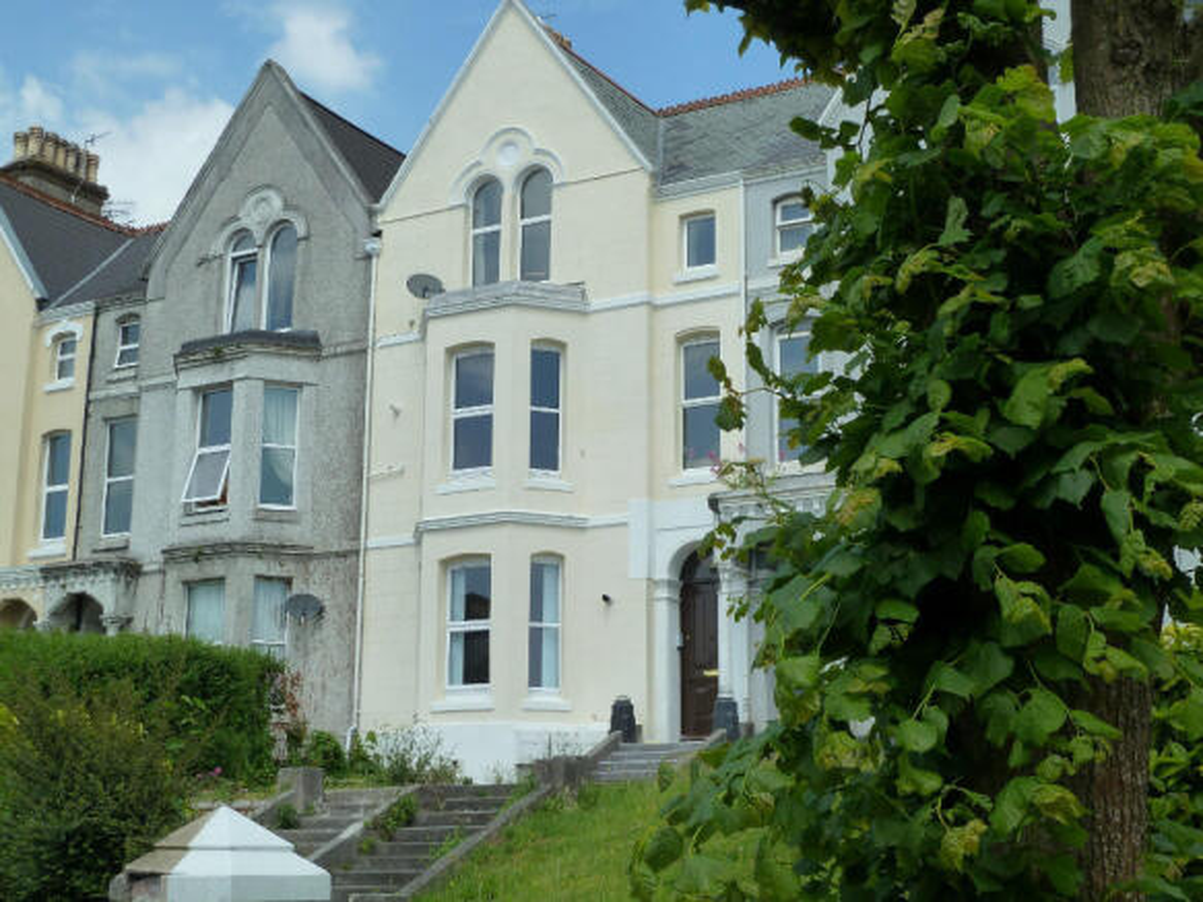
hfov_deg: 34.9
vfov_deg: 26.6
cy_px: 451
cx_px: 602
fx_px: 1911
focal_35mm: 55
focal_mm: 9.1
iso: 125
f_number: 4.5
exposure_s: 1/500
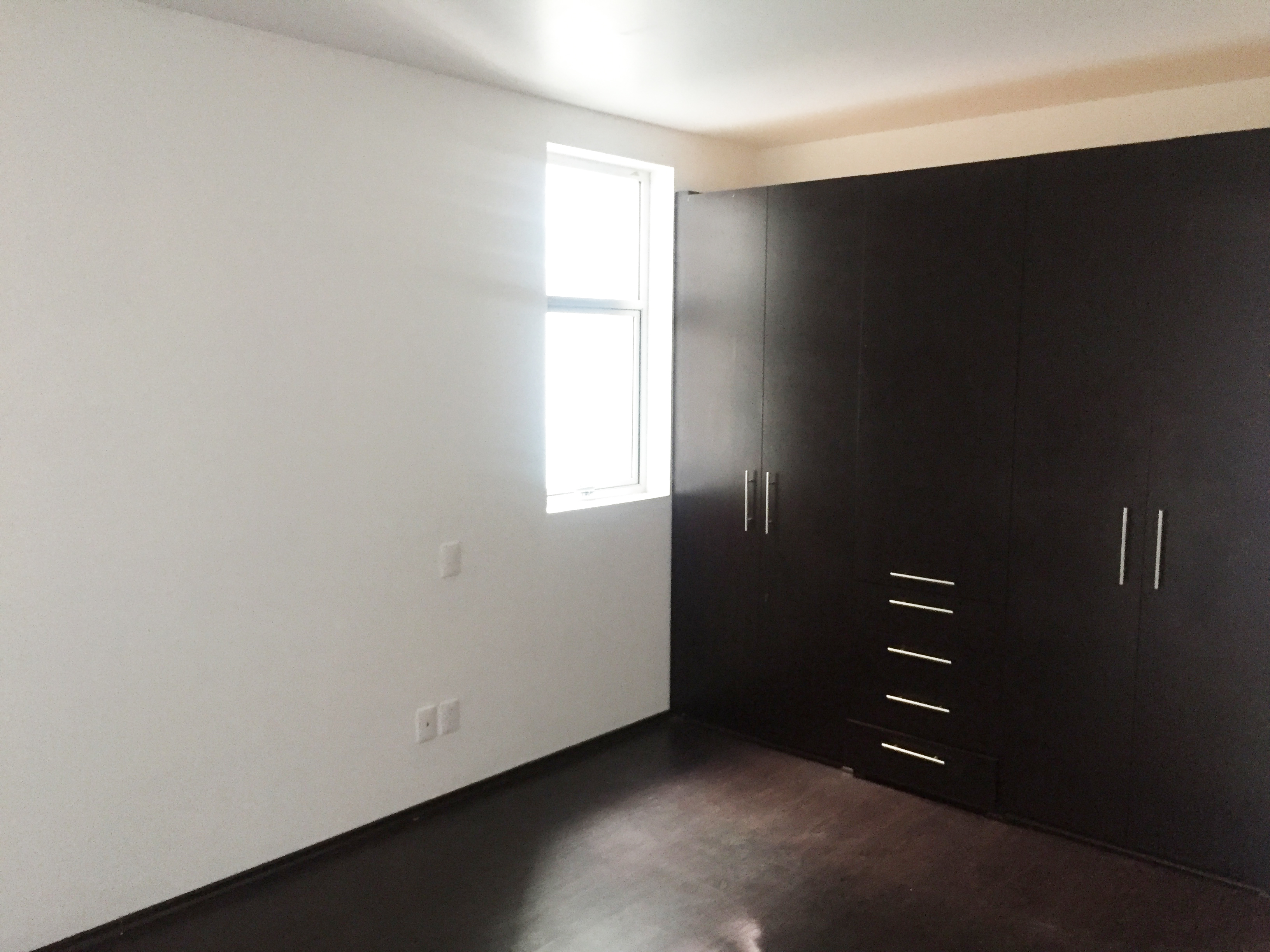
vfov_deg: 48.2
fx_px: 1064
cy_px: 476
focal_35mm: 29
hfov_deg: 61.7
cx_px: 635
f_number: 2.2
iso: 200
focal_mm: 4.15
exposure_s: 1/30
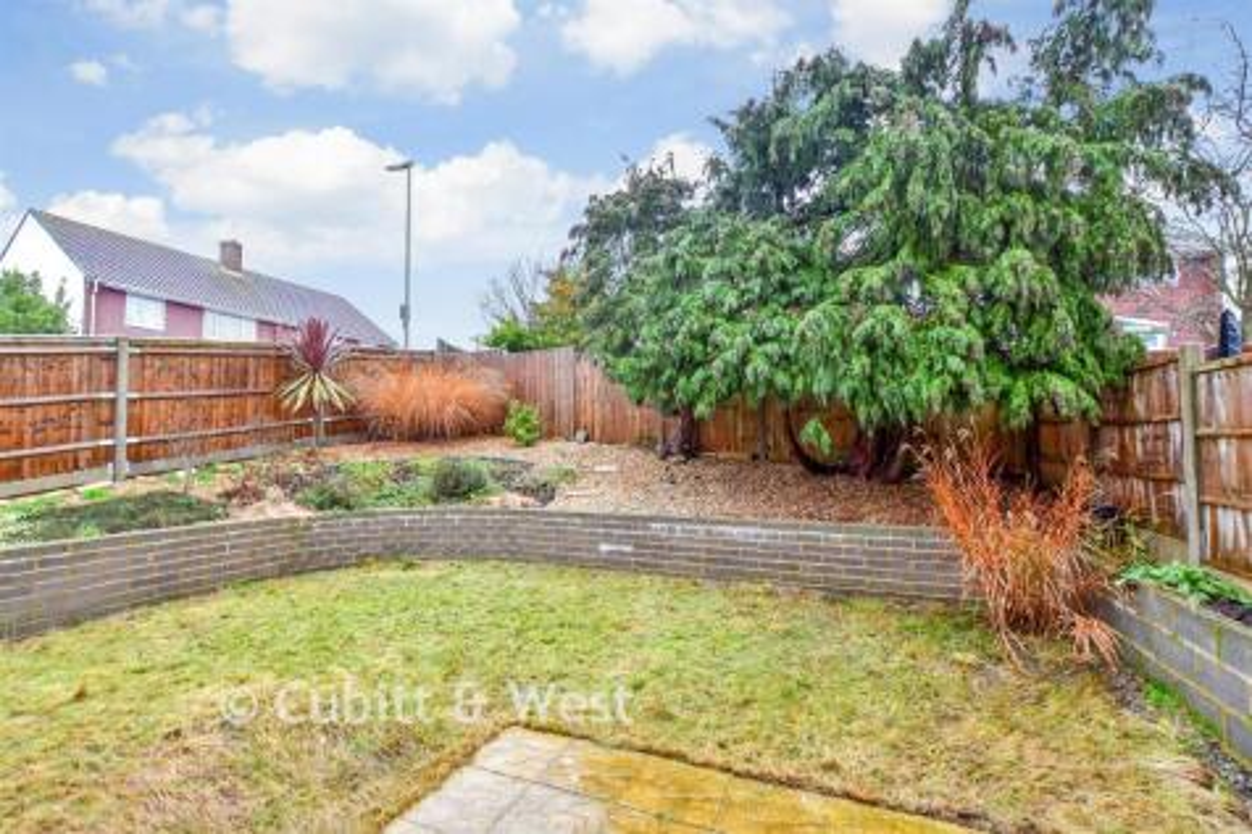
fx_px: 521
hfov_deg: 100.4
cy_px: 417
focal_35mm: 15
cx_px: 626
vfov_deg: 77.3
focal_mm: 10
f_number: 7.1
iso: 500
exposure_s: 1/10
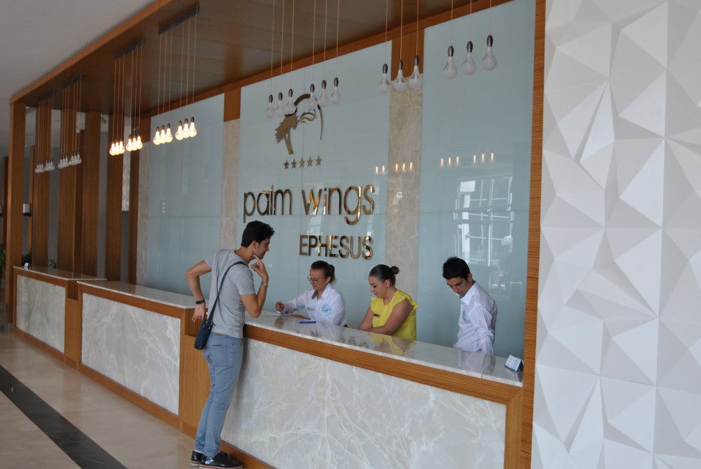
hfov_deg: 47.3
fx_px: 799
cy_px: 267
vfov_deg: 32.7
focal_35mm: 41
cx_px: 325
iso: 200
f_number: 4.5
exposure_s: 1/60
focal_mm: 24
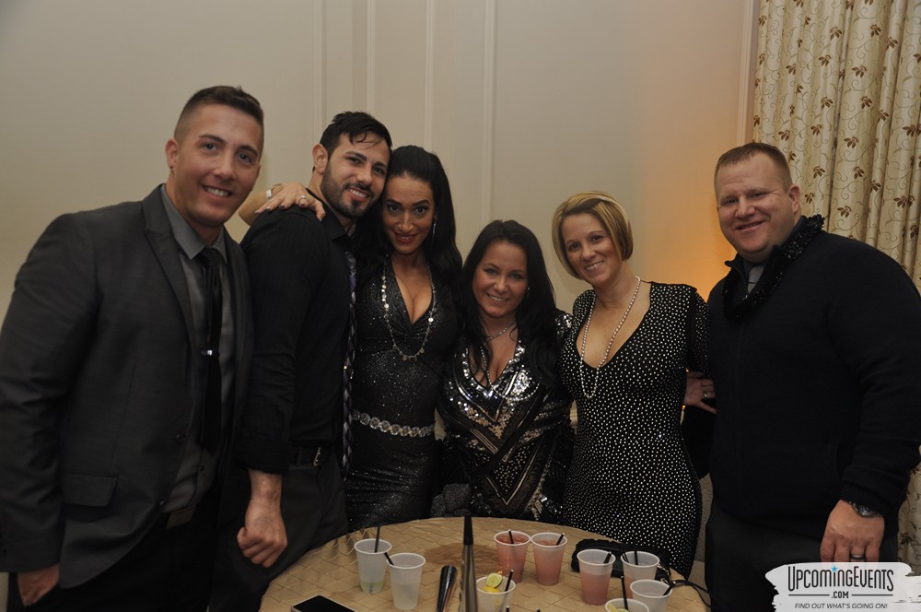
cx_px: 460
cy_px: 306
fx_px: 958
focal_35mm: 38
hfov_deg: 51.3
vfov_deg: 35.4
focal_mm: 25
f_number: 5
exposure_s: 1/60
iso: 400
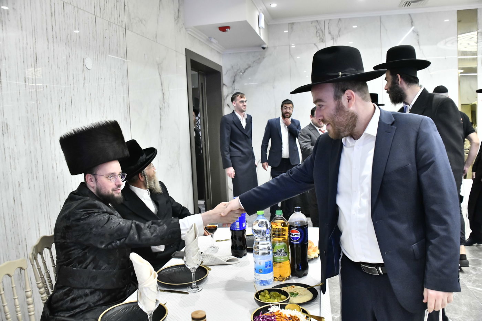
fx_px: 375
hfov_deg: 65.5
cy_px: 160
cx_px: 241
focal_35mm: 28
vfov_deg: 46.4
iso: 4000
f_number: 5.6
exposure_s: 1/125
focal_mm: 28
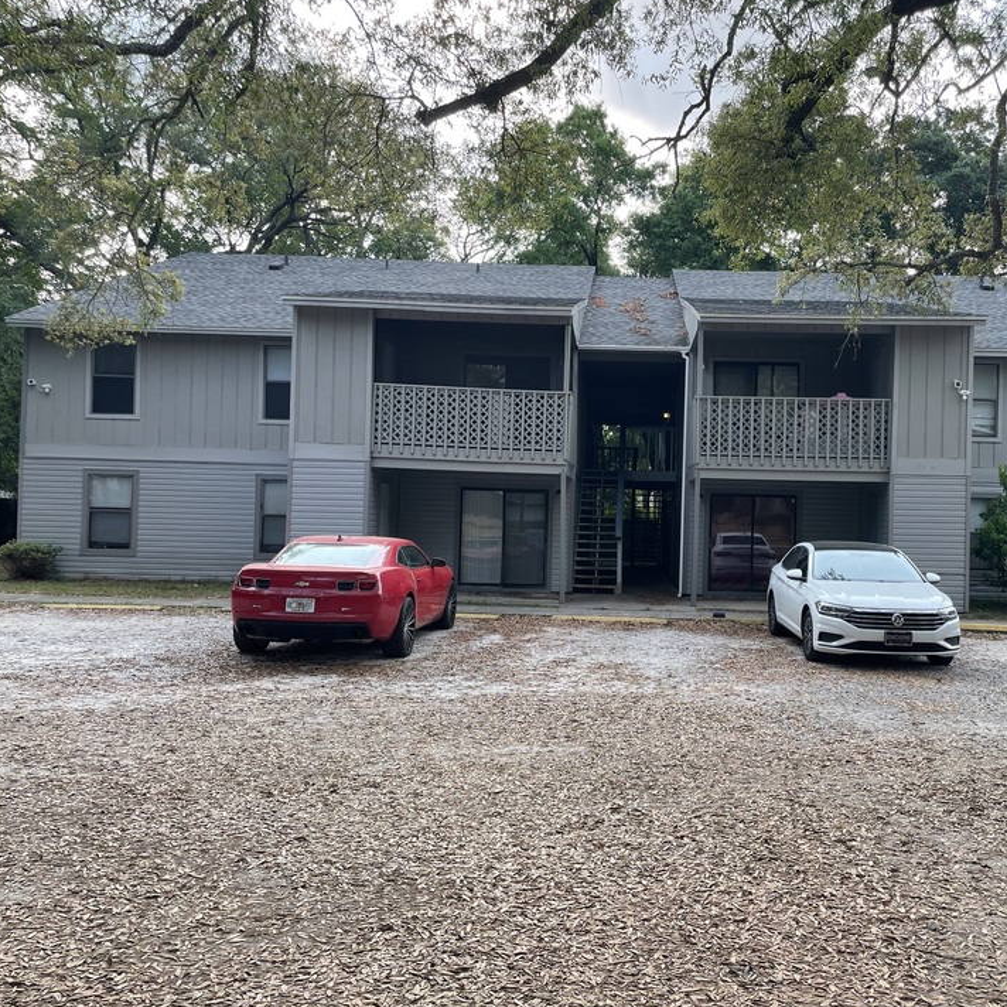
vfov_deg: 52.5
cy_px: 501
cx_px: 649
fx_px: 1020
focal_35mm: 31
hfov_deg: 51.8
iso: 32
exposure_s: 1/602
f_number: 1.6
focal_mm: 4.2
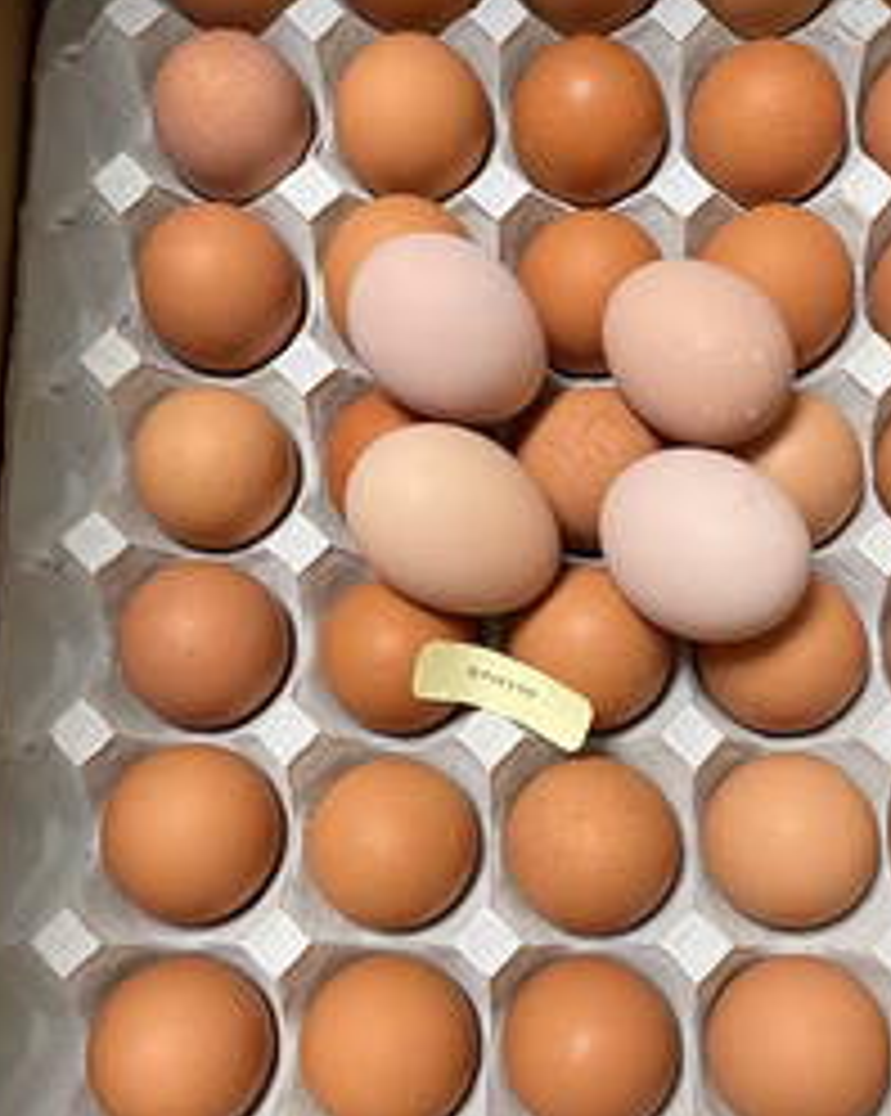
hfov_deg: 36.3
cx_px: 544
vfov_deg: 44.7
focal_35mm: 41
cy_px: 621
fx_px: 1353
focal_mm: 4.2
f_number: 1.6
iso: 320
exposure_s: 1/50
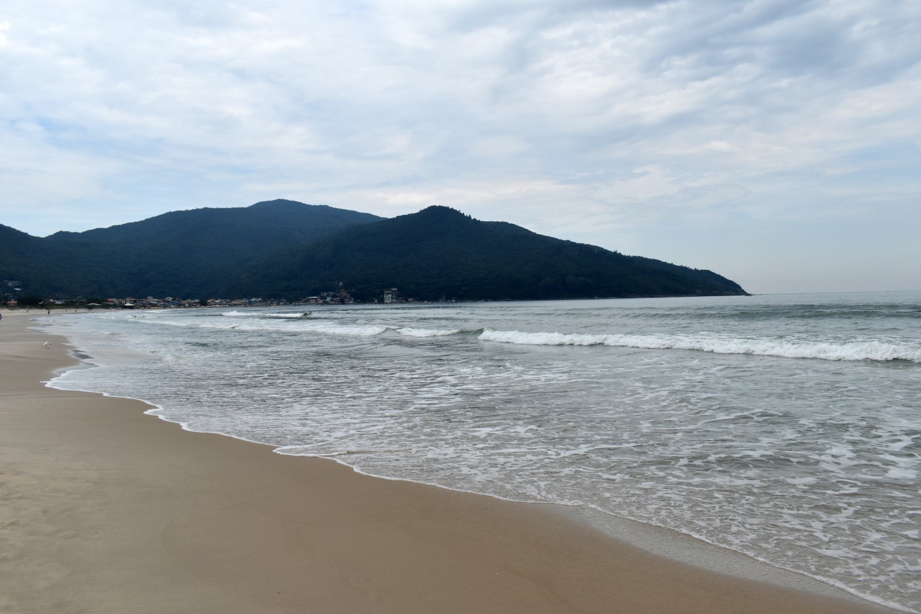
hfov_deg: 67.4
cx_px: 460
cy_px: 307
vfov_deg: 47.9
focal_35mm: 27
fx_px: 691
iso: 400
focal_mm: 18
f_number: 11
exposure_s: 1/500
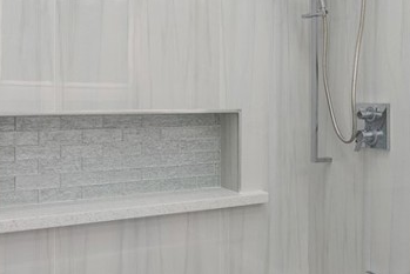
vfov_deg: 28.5
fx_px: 535
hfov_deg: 41.9
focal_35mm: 47
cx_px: 221
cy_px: 96
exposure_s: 1/125
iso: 640
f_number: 9
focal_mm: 16
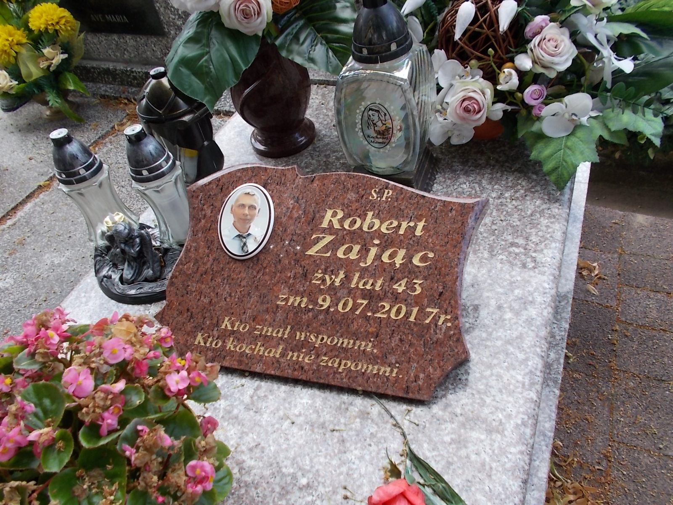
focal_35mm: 26
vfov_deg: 53.1
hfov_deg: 67.3
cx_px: 336
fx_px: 505
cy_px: 252
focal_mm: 4.6
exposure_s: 1/200
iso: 80
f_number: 3.2
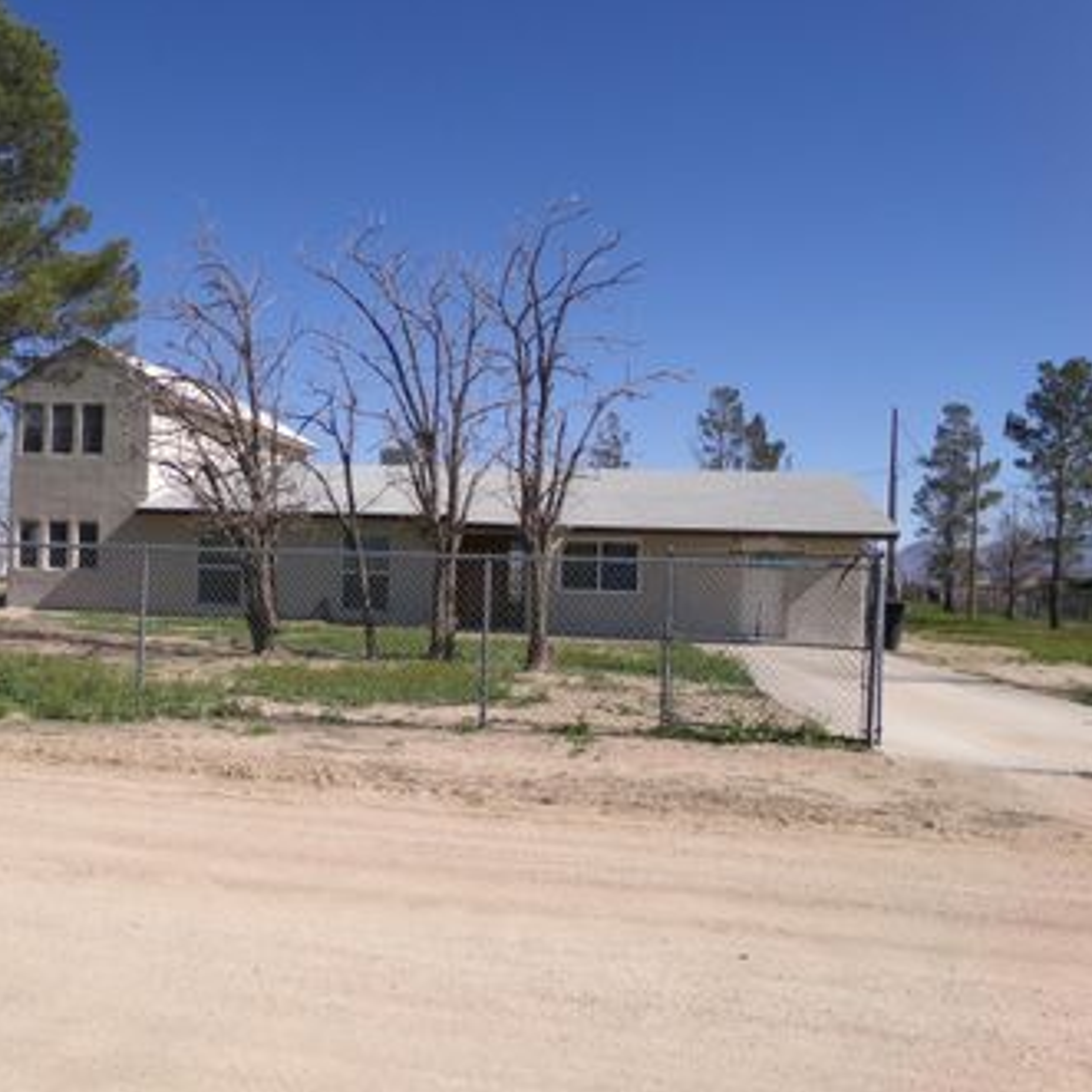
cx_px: 389
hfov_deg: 50.4
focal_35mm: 32
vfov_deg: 51.1
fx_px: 1142
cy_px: 553
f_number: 11.07
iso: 100
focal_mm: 4.3
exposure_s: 1/140
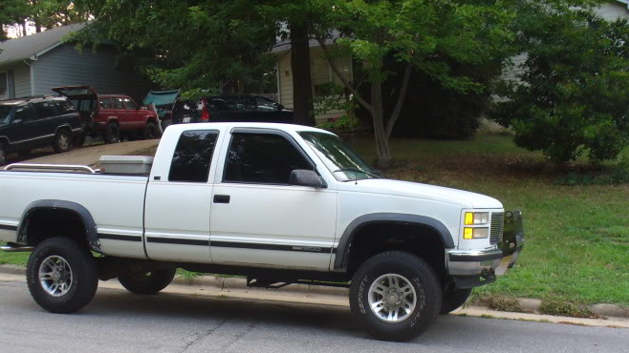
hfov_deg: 42.1
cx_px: 289
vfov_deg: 24.1
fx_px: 817
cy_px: 275
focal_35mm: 49
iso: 100
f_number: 2.8
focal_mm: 6.1
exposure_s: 1/80
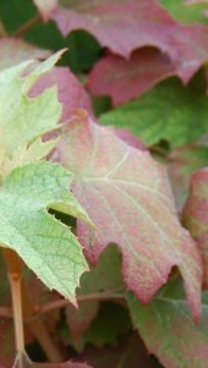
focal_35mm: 151
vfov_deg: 14.1
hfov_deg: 8.0
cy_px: 332
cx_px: 204
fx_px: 1476
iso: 320
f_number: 5.6
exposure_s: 1/125
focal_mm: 34
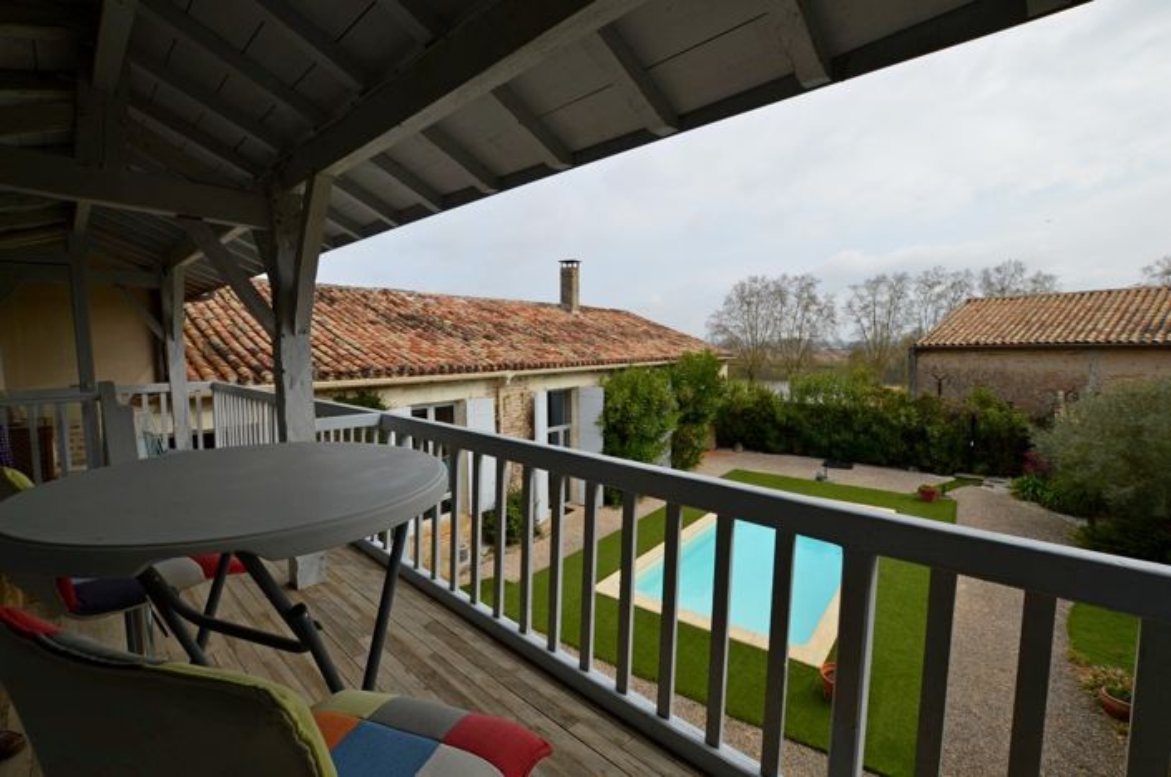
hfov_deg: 100.5
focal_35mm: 15
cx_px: 586
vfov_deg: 77.2
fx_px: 487
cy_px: 388
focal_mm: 10
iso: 100
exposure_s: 1/200
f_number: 7.1
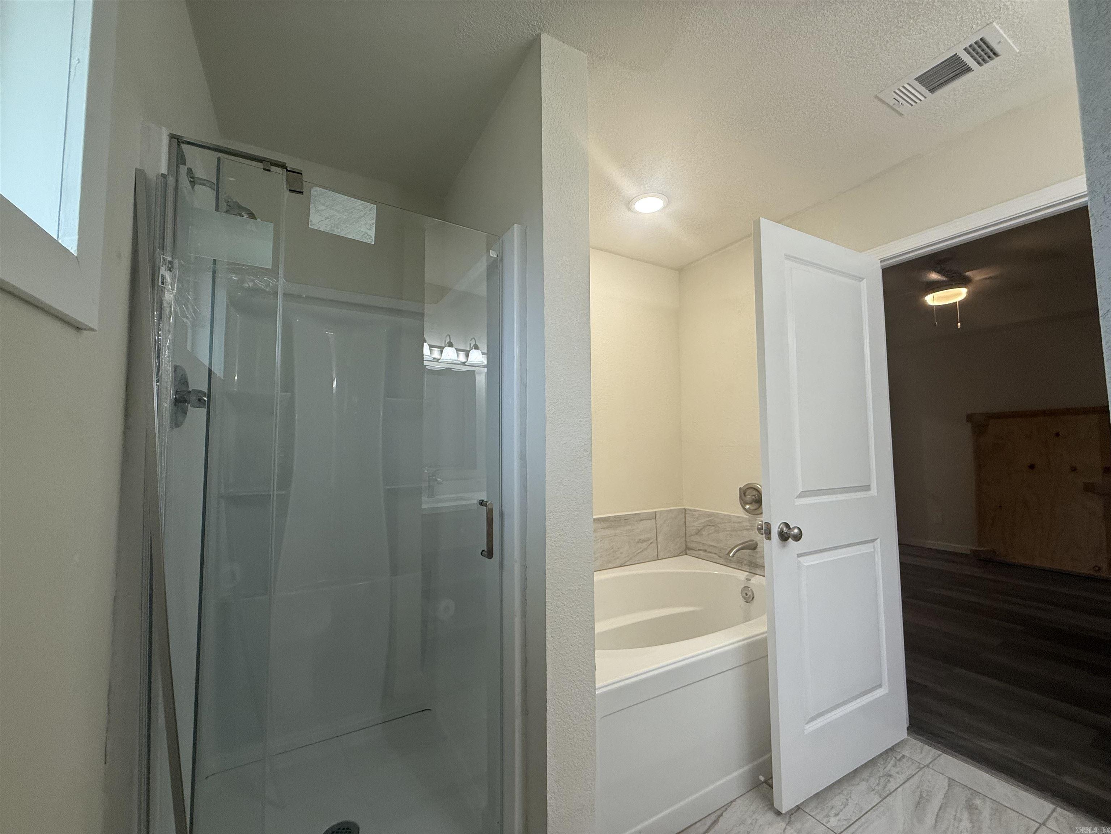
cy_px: 417
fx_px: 449
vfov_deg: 85.7
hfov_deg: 102.1
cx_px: 556
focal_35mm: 14
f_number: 2.2
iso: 160
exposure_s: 1/120
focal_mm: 2.22
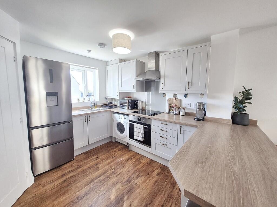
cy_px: 104
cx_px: 138
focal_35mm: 13
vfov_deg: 89.9
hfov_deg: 106.2
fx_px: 104
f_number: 2.2
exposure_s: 1/50
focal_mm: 1.7
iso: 50
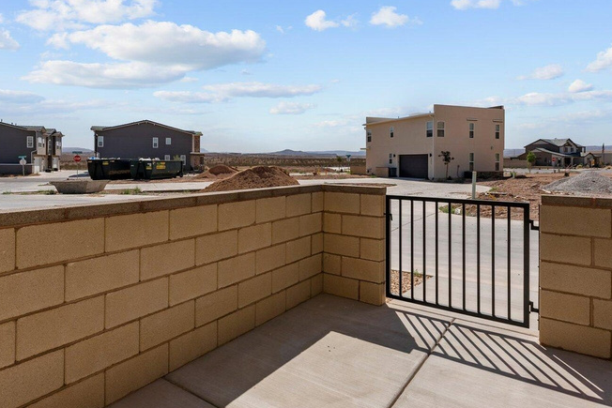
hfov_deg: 78.5
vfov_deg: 56.9
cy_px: 168
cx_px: 294
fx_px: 374
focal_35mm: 22
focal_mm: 14
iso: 100
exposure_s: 1/800
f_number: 8
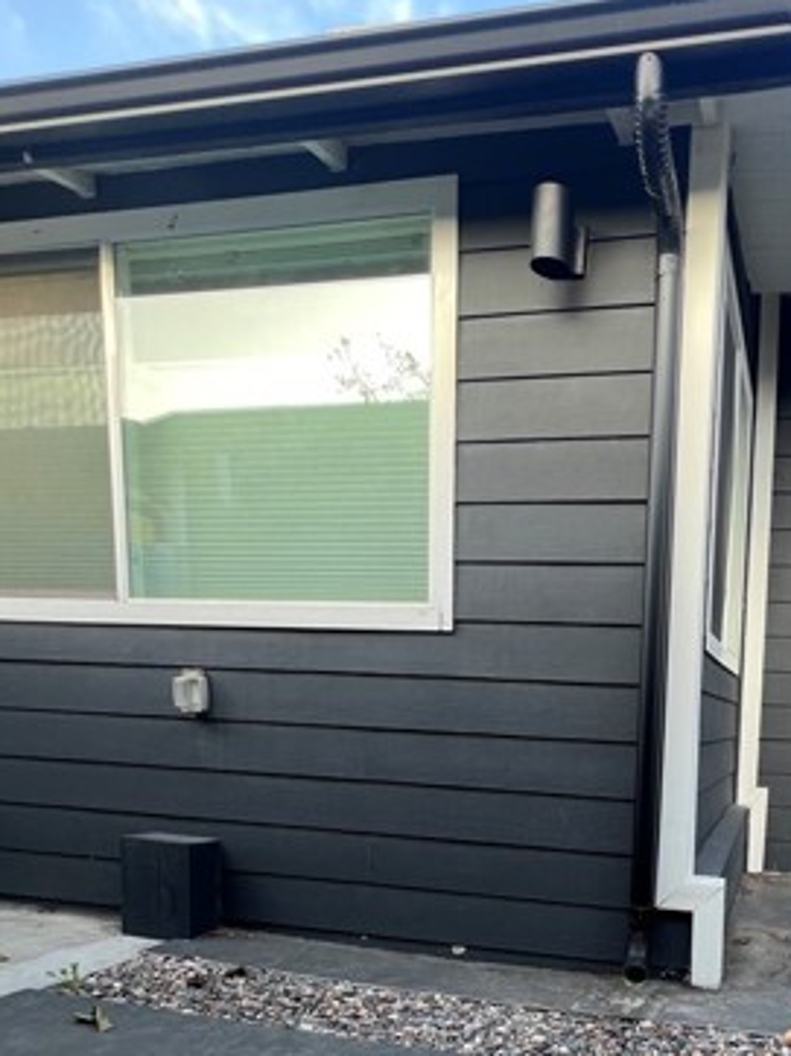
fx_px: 702
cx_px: 645
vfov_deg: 67.0
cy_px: 846
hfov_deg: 54.3
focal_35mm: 23
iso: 64
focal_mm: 1.57
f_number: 1.8
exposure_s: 1/99
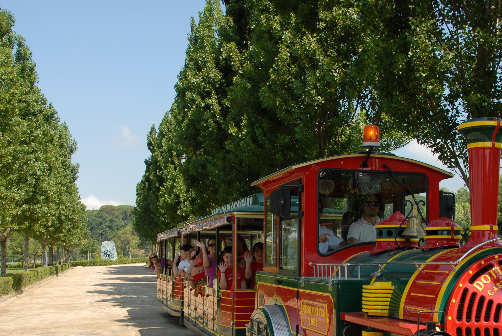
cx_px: 311
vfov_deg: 28.8
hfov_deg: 42.4
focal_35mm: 46
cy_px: 255
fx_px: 642
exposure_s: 1/160
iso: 100
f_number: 6.3
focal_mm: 20
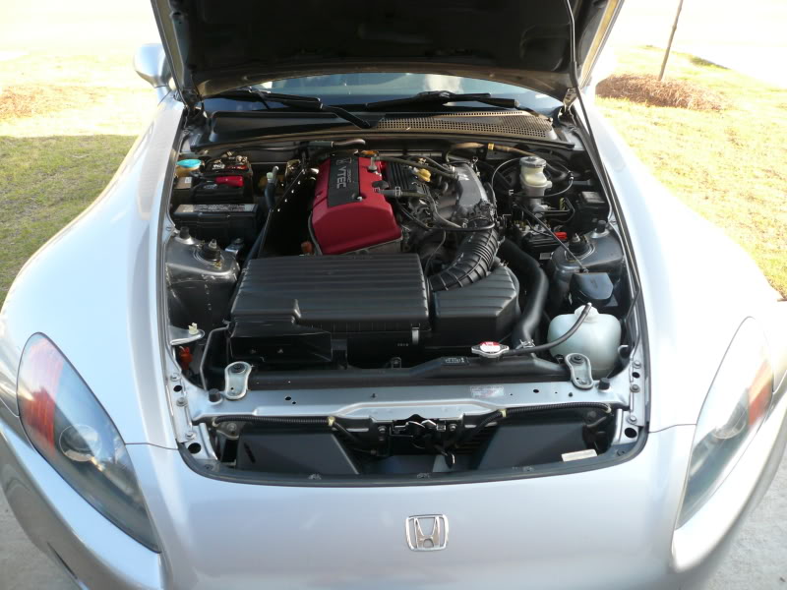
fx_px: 637
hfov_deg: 63.4
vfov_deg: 49.7
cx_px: 394
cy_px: 295
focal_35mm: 28
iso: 100
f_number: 2.8
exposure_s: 1/100
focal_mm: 4.6
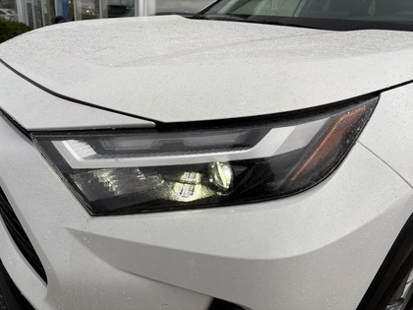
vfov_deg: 53.1
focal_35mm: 26
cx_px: 206
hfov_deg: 67.3
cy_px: 155
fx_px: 310
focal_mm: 5.96
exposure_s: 1/486
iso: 50
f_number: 1.6
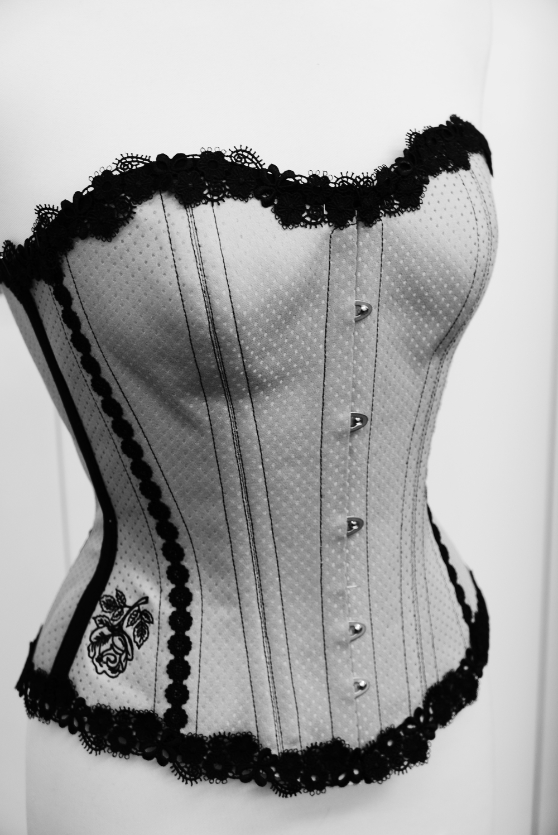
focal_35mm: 75
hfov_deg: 18.2
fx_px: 1740
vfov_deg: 27.0
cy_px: 418
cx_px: 279
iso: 200
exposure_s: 1/30
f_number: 2.8
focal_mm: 34
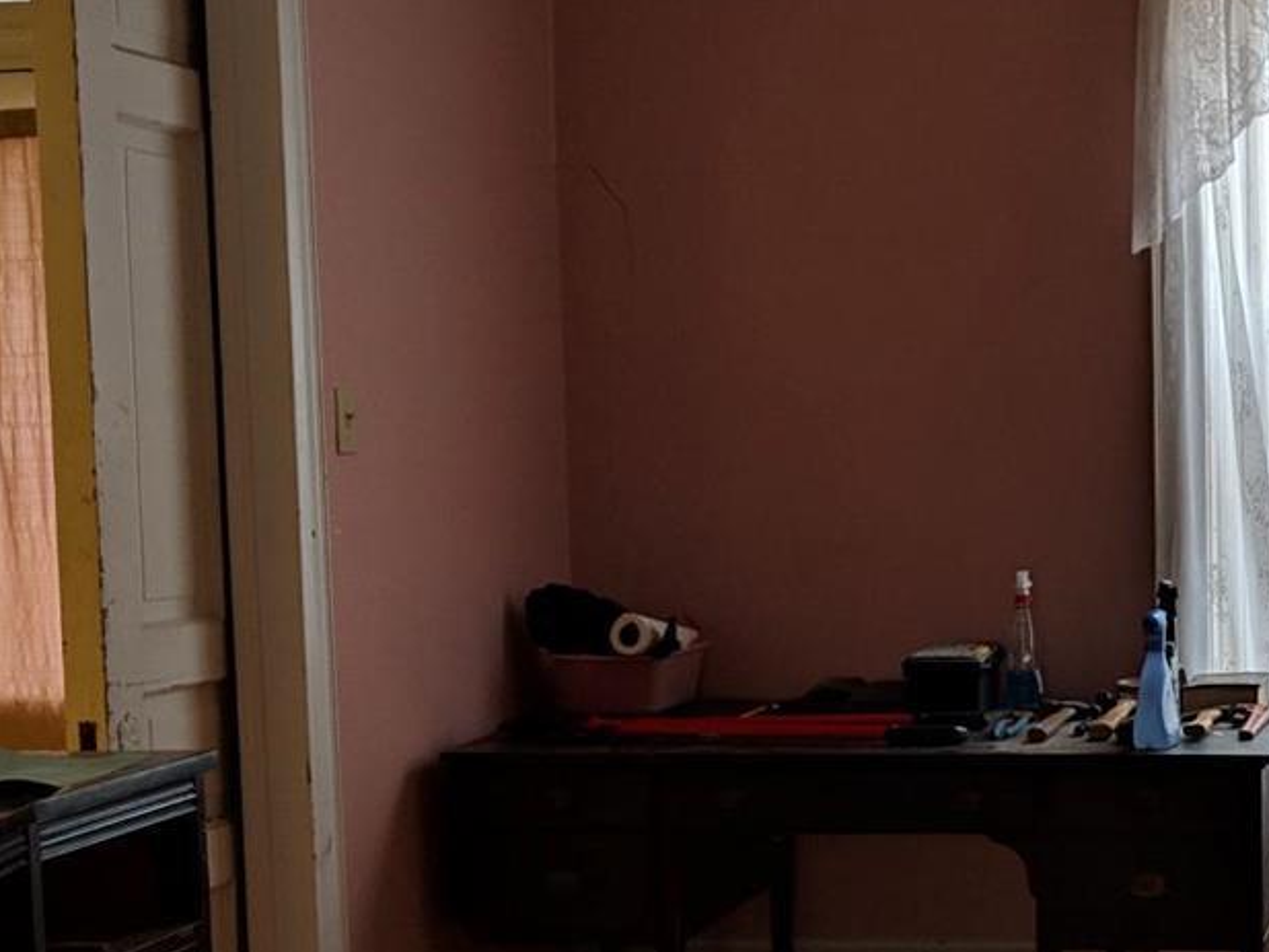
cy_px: 588
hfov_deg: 26.4
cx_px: 1246
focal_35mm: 70
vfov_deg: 21.0
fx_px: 2567
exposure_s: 1/30
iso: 59
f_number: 1.8
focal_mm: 4.44
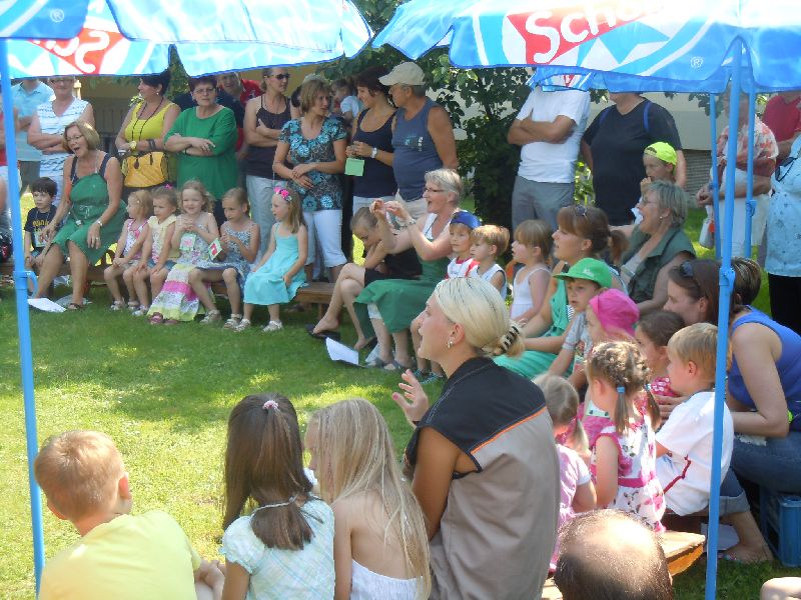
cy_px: 300
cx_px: 400
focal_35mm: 68
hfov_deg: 28.6
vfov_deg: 21.6
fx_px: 1573
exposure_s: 1/125
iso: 100
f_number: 4.1
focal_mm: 12.2
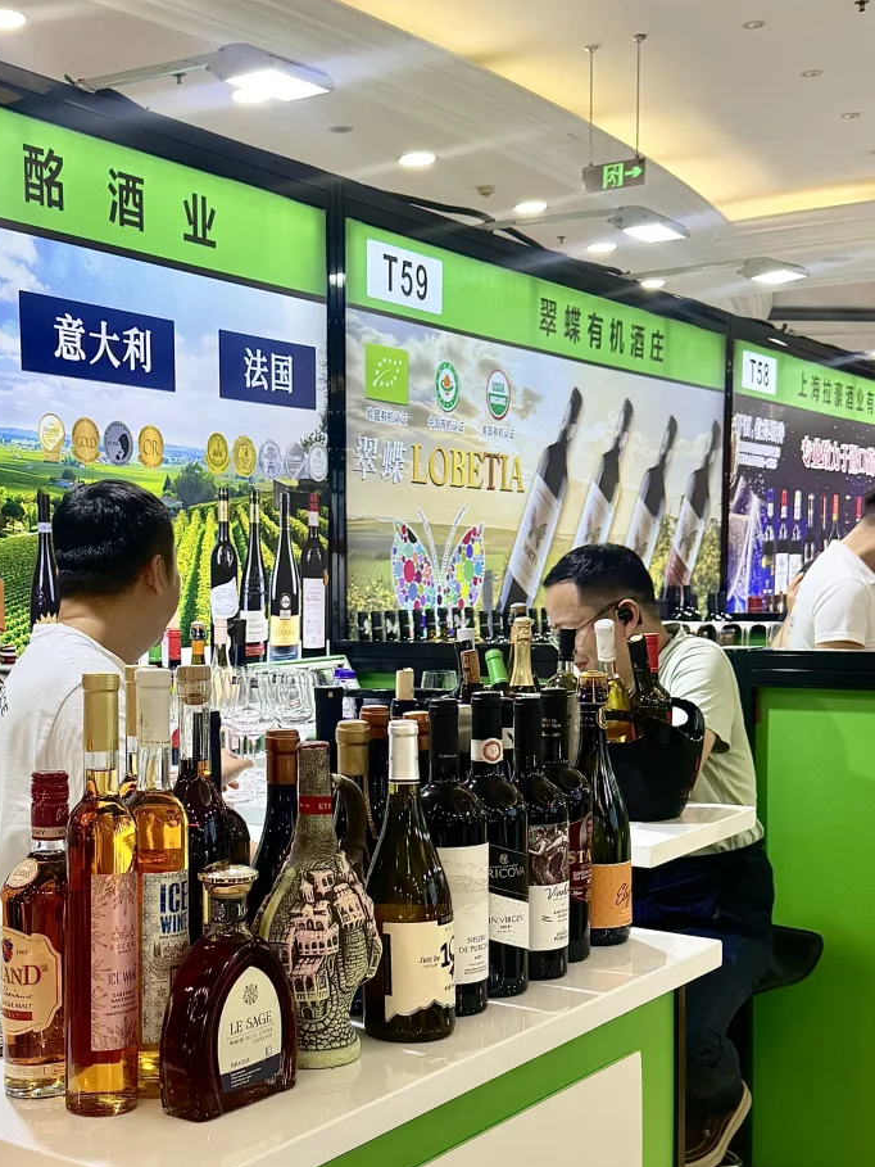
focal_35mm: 38
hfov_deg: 36.7
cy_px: 842
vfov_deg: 47.5
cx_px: 203
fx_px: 1280
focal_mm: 6.76
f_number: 1.78
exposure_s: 1/100
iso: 80
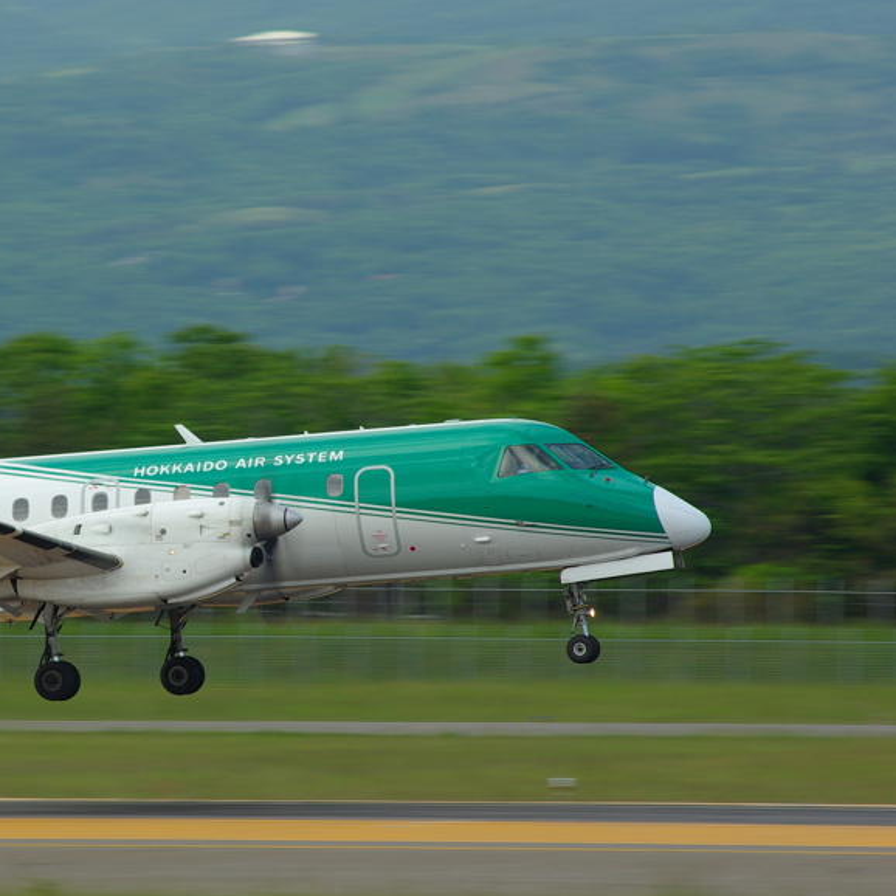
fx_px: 11245
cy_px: 491
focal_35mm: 384
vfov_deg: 4.6
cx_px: 112
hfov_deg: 4.6
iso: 100
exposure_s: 1/125
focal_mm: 170
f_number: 10
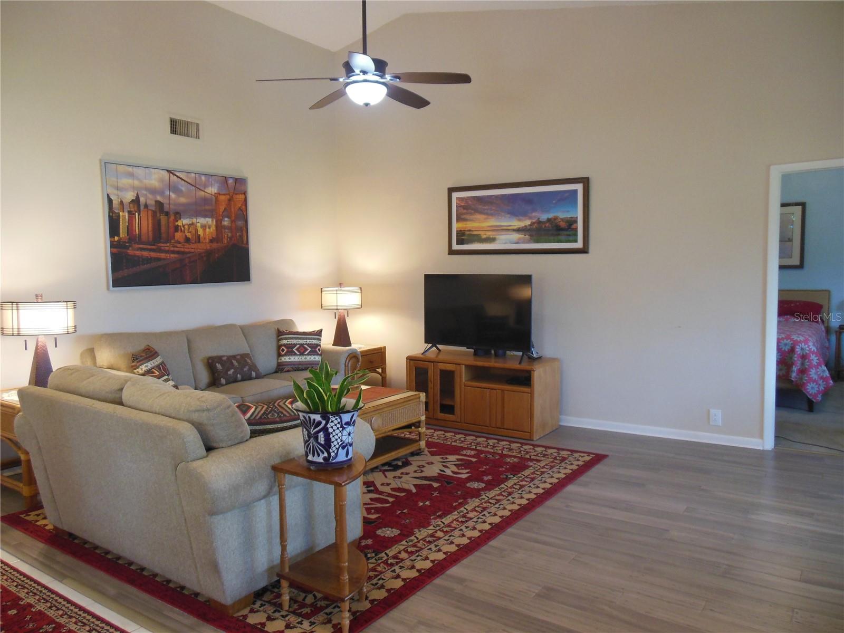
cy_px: 316
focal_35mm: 25
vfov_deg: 54.9
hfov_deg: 69.4
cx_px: 422
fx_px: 610
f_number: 3.2
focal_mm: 4.5
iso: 320
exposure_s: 1/30
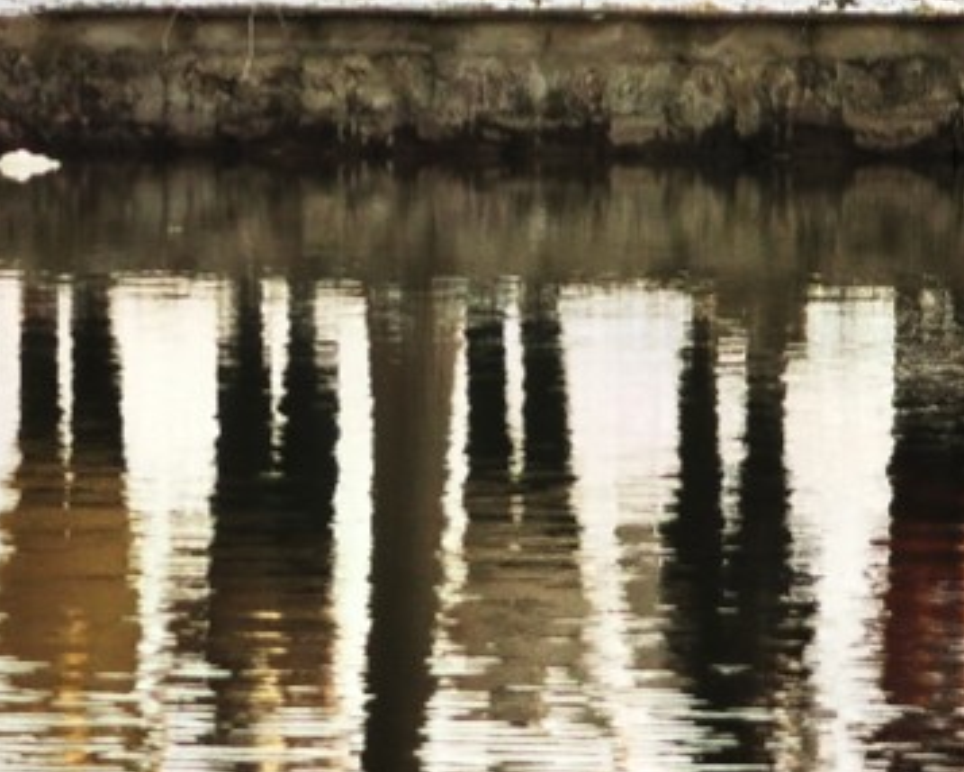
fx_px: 10534
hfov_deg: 5.2
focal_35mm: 369
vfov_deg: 4.2
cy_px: -19
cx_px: 248
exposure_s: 1/595
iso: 50
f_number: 3.4
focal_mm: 14.46
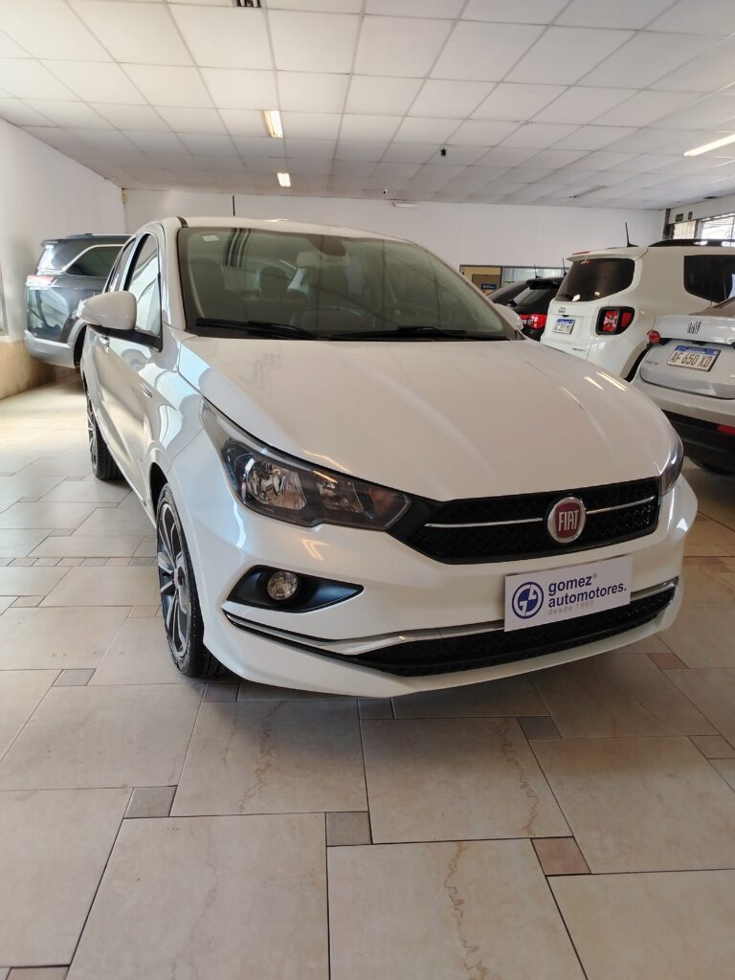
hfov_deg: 56.8
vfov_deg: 71.6
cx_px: 368
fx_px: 679
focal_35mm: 24
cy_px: 490
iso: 328
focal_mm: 5.25
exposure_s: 1/100
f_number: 1.75
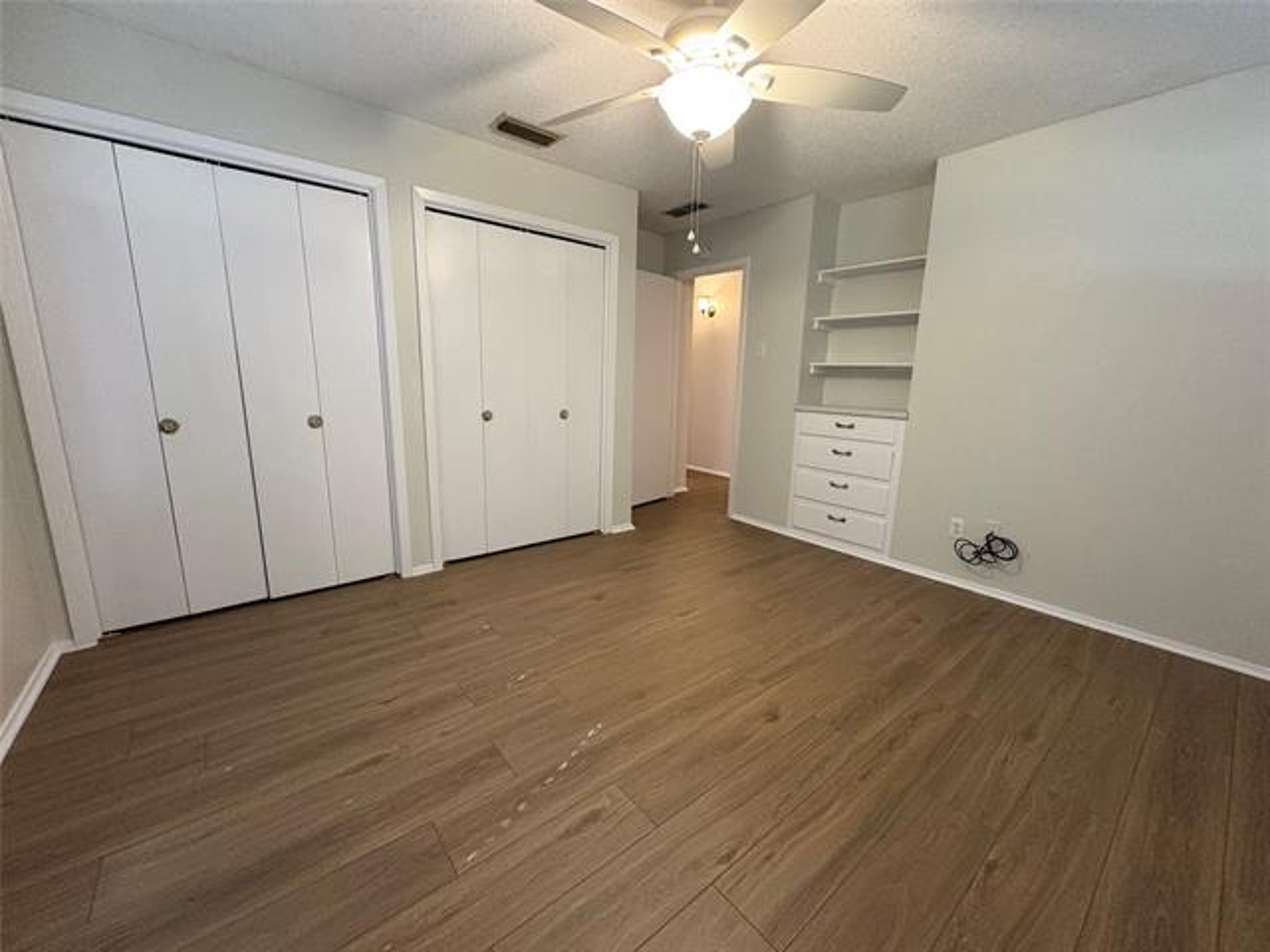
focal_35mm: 14
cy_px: 476
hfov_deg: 102.1
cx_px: 635
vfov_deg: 85.7
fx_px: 514
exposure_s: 1/60
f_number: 2.2
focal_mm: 2.22
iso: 500
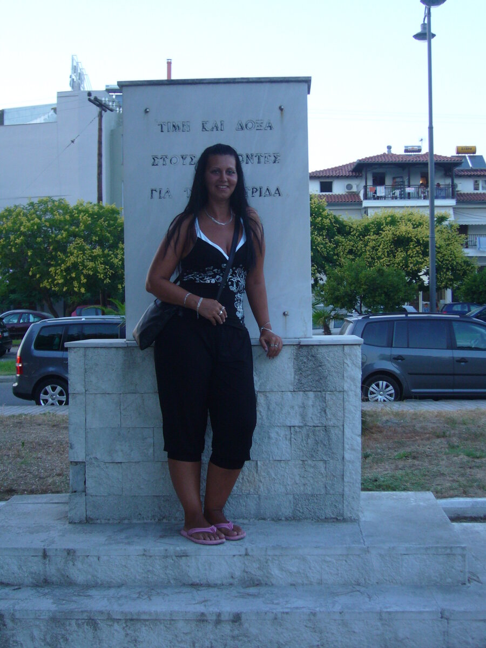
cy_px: 324
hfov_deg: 29.1
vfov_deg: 38.2
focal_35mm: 50
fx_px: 936
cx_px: 243
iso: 100
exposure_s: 1/60
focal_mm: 8.3
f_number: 3.3
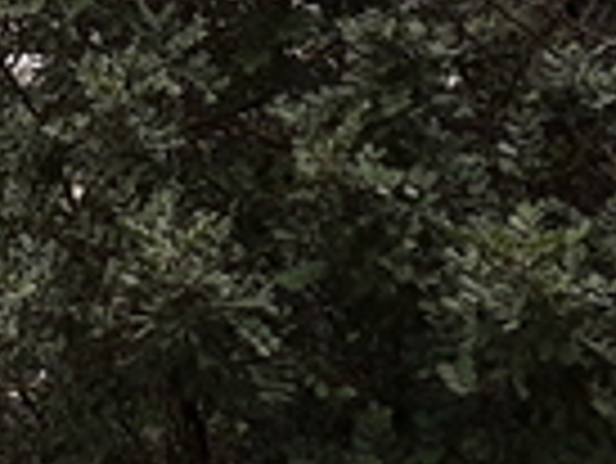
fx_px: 2102
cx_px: -135
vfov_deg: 12.0
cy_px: -230
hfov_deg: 16.0
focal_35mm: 118
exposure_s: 1/659
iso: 40
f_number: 1.9
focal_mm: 2.91
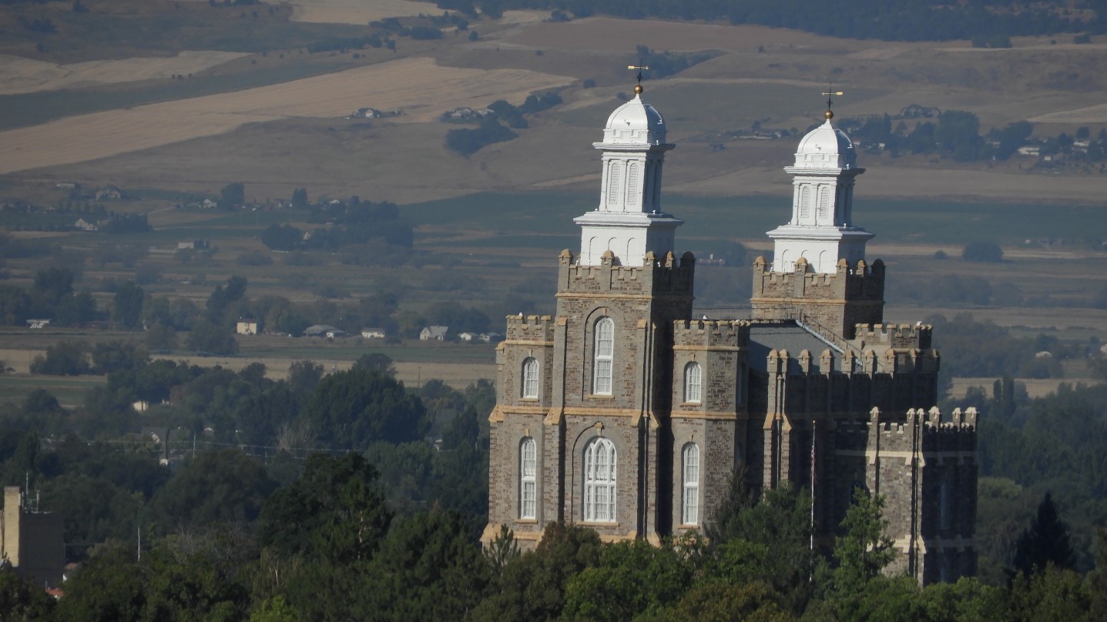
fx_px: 19225
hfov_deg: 3.3
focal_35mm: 655
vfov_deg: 1.9
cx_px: 554
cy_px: 306
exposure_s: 1/1250
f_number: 5.6
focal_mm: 107.5
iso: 100
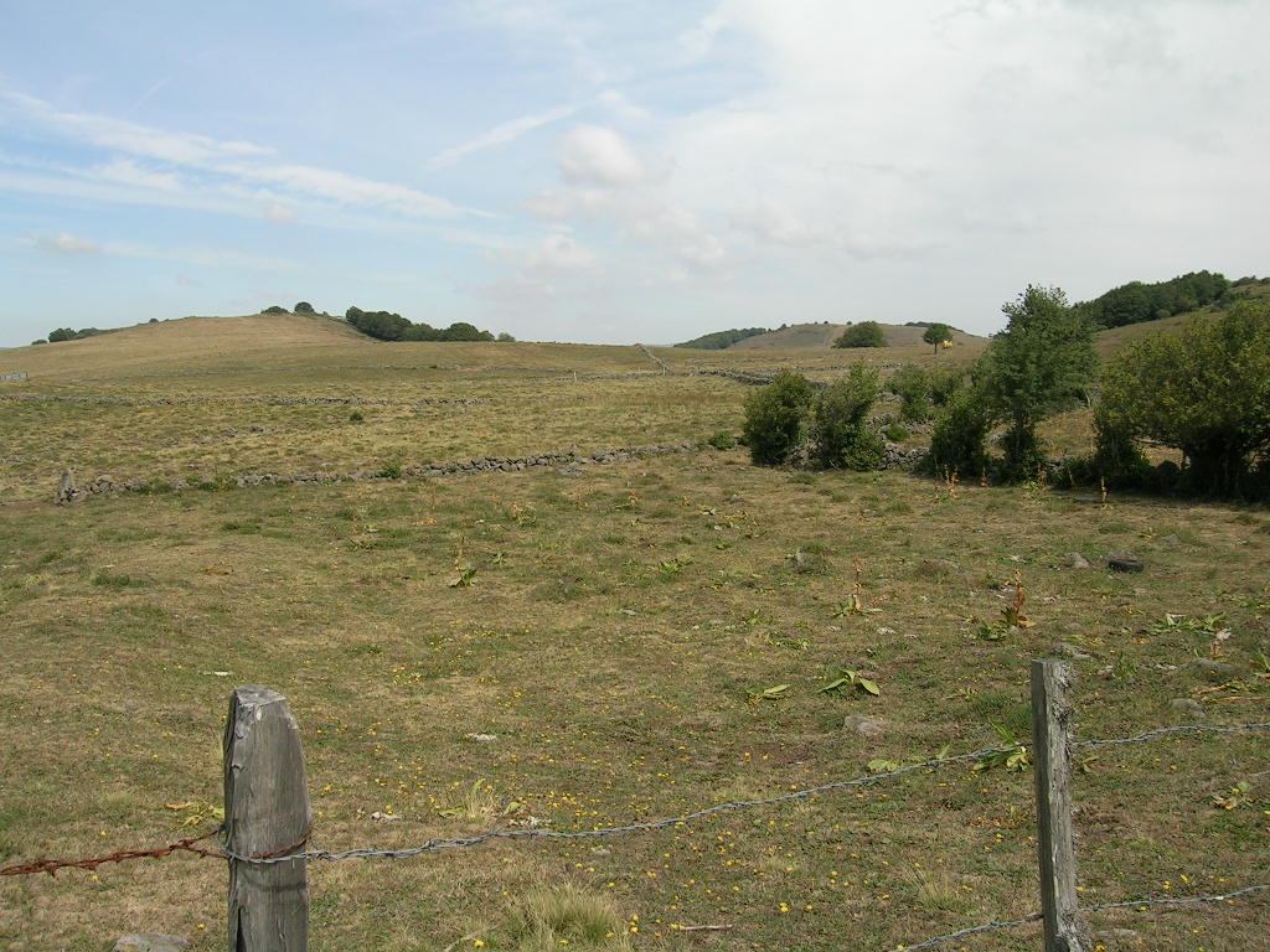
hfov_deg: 52.6
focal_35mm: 35
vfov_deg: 40.7
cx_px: 635
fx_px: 1284
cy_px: 476
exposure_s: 1/445
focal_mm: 5.4
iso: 50
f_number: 4.8
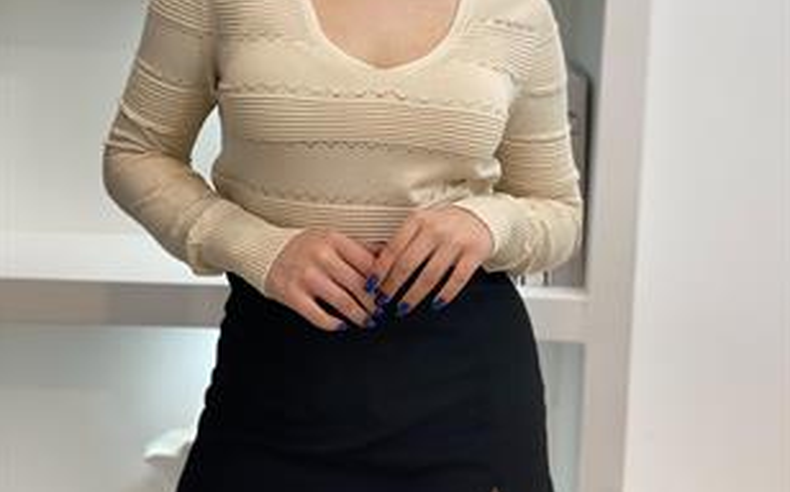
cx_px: 395
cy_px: 94
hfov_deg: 27.9
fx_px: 1592
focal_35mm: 74
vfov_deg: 17.4
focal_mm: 6
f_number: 2
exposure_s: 1/100
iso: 80
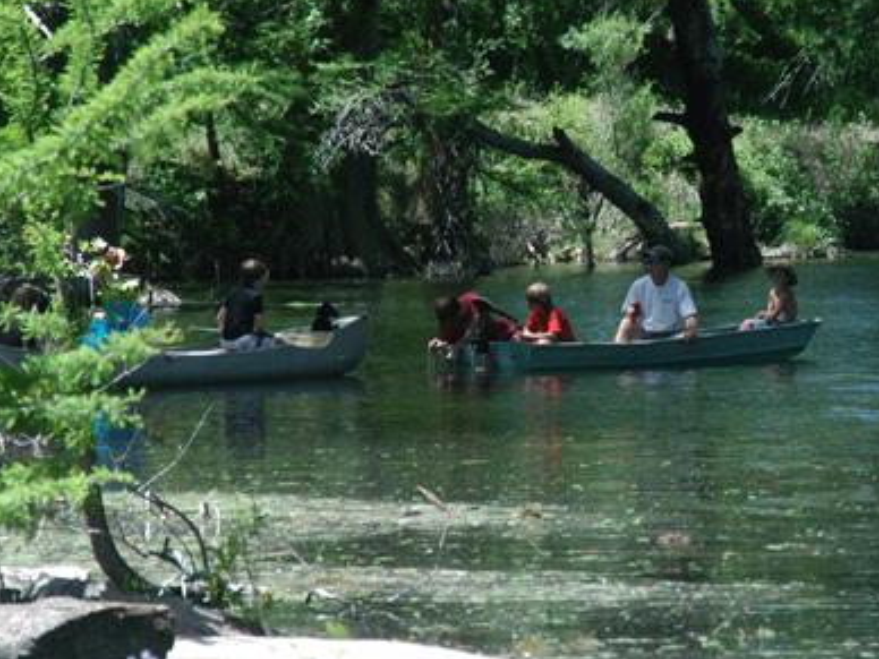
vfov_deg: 5.0
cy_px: 311
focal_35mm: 297
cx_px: 489
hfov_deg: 6.7
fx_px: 7536
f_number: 7.1
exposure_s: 1/800
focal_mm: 125
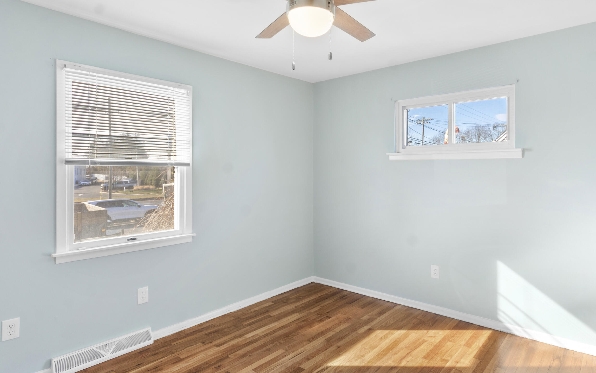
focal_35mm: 20
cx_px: 351
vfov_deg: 59.5
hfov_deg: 84.3
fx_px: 325
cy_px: 163
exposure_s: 1/6
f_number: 8
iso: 250
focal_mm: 10
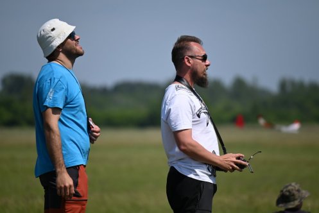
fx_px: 3546
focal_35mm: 400
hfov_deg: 5.2
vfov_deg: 3.4
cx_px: 160
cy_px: 106
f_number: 6.3
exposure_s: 1/2000
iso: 320
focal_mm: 400
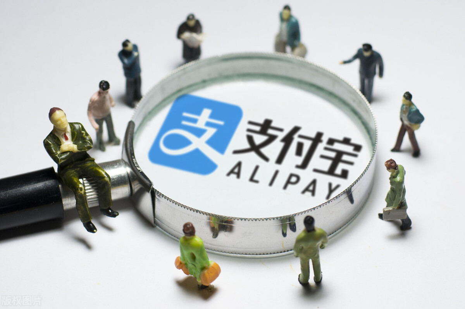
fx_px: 968
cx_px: 232
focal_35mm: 75
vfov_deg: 18.2
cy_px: 154
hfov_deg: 27.0
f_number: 5
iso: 500
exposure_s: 1/160
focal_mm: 50
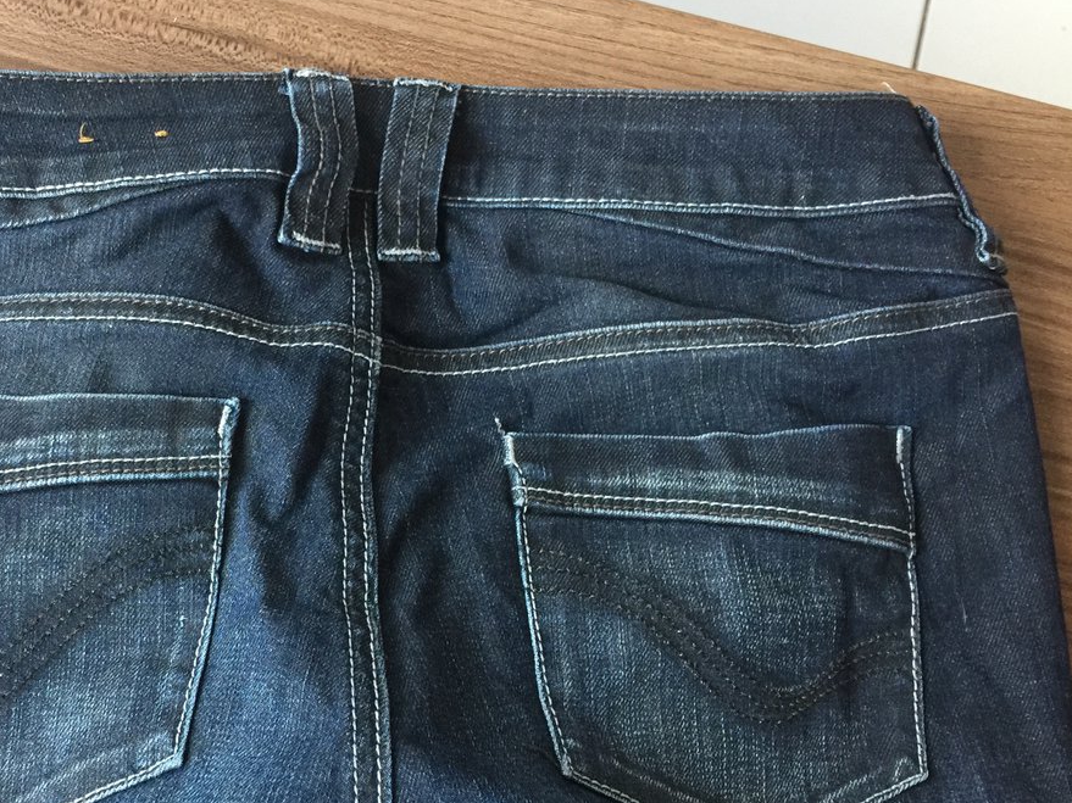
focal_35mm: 44
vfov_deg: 32.7
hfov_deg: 42.3
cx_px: 343
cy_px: 506
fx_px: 1362
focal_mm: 4.15
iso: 125
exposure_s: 1/17
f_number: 2.2
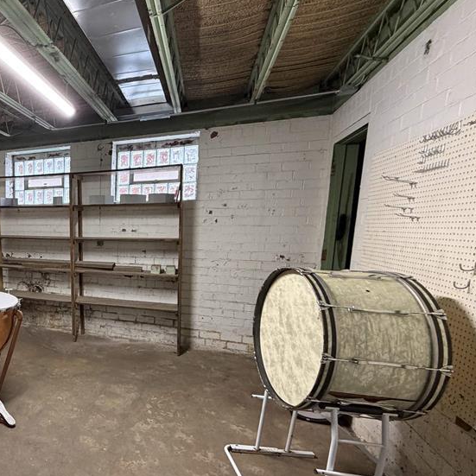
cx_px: 36
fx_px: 358
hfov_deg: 56.7
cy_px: 273
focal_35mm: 23
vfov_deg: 66.9
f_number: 2.2
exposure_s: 1/60
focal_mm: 2.22
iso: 320
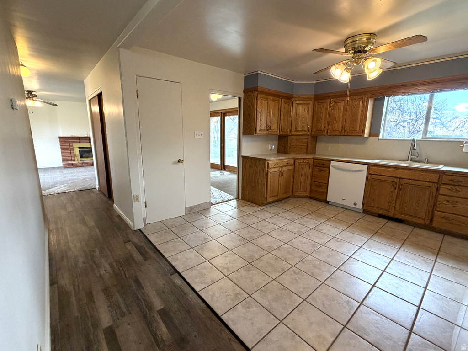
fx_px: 203
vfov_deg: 81.7
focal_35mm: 15
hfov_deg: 98.2
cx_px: 234
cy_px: 176
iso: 250
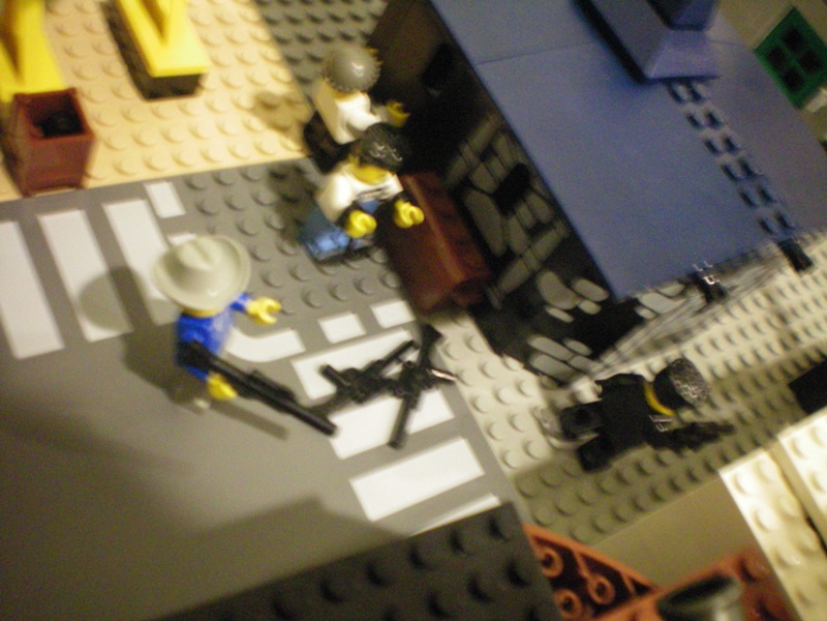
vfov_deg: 37.7
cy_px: 310
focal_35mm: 38
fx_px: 908
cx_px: 414
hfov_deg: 49.0
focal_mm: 6.3
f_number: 3.1
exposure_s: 1/6
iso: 400
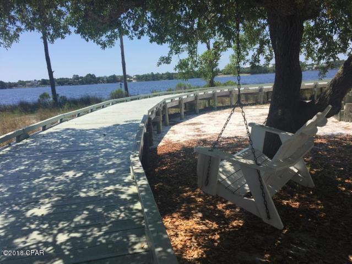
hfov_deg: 61.7
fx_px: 295
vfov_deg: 48.2
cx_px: 176
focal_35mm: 29
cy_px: 132
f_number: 2.2
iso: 32
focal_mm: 4.15
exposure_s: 1/2198
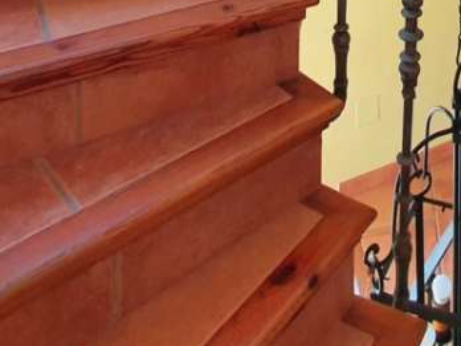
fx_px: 746
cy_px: -335
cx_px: 421
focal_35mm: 56
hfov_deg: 32.5
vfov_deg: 18.2
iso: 80
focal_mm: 1.8
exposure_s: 1/50
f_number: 2.2
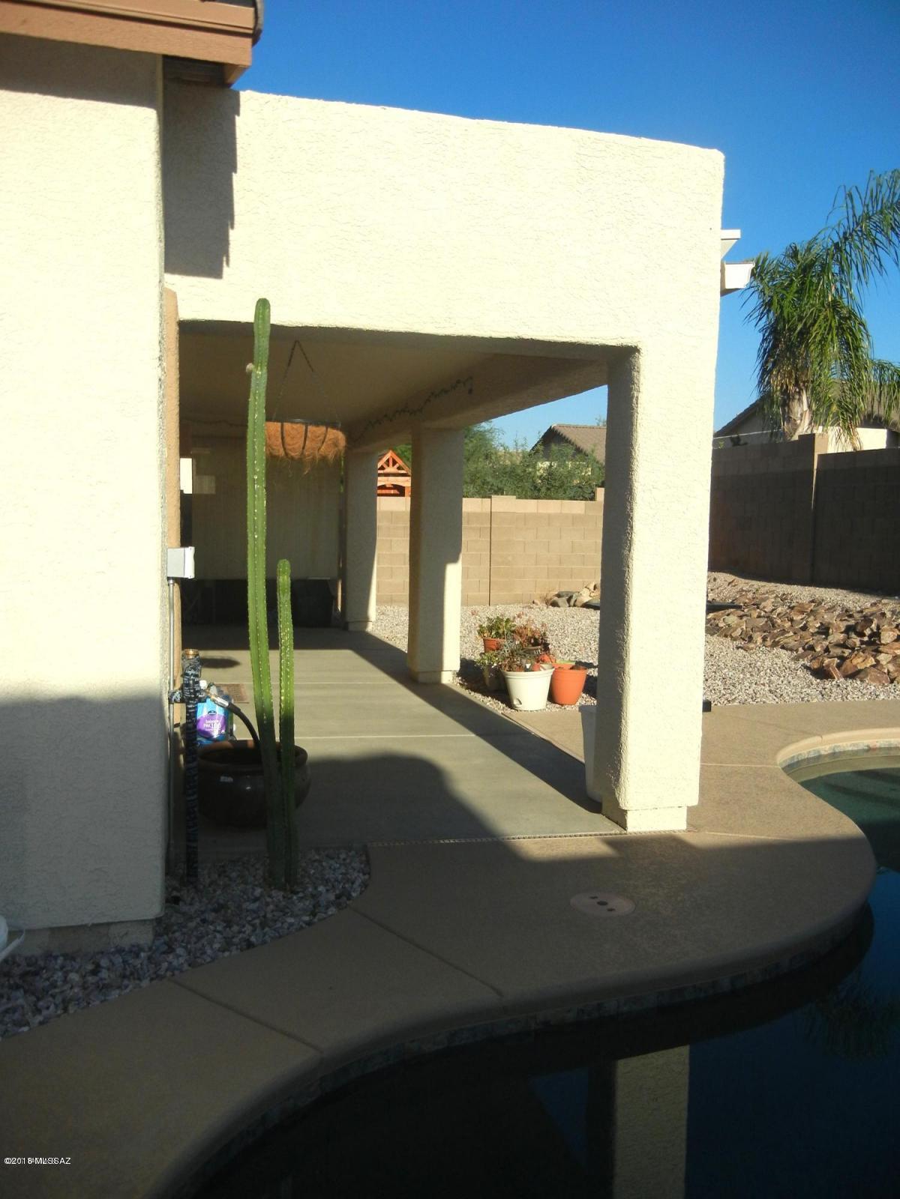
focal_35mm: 30
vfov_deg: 60.0
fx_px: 1040
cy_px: 600
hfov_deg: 46.8
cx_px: 450
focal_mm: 5.4
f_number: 7
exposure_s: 1/682
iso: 160
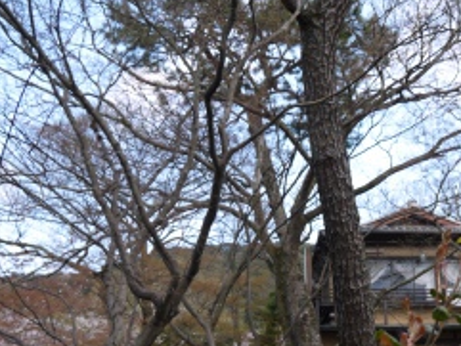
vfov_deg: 27.5
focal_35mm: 52
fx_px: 693
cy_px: 277
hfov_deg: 35.3
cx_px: 386
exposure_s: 1/160
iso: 160
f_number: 4.5
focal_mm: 14
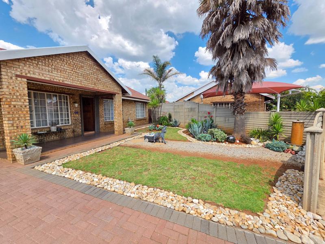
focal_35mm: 13
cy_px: 122
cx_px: 162
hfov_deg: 106.2
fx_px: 122
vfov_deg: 89.9
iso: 40
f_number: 1.9
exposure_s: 1/934
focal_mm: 2.2
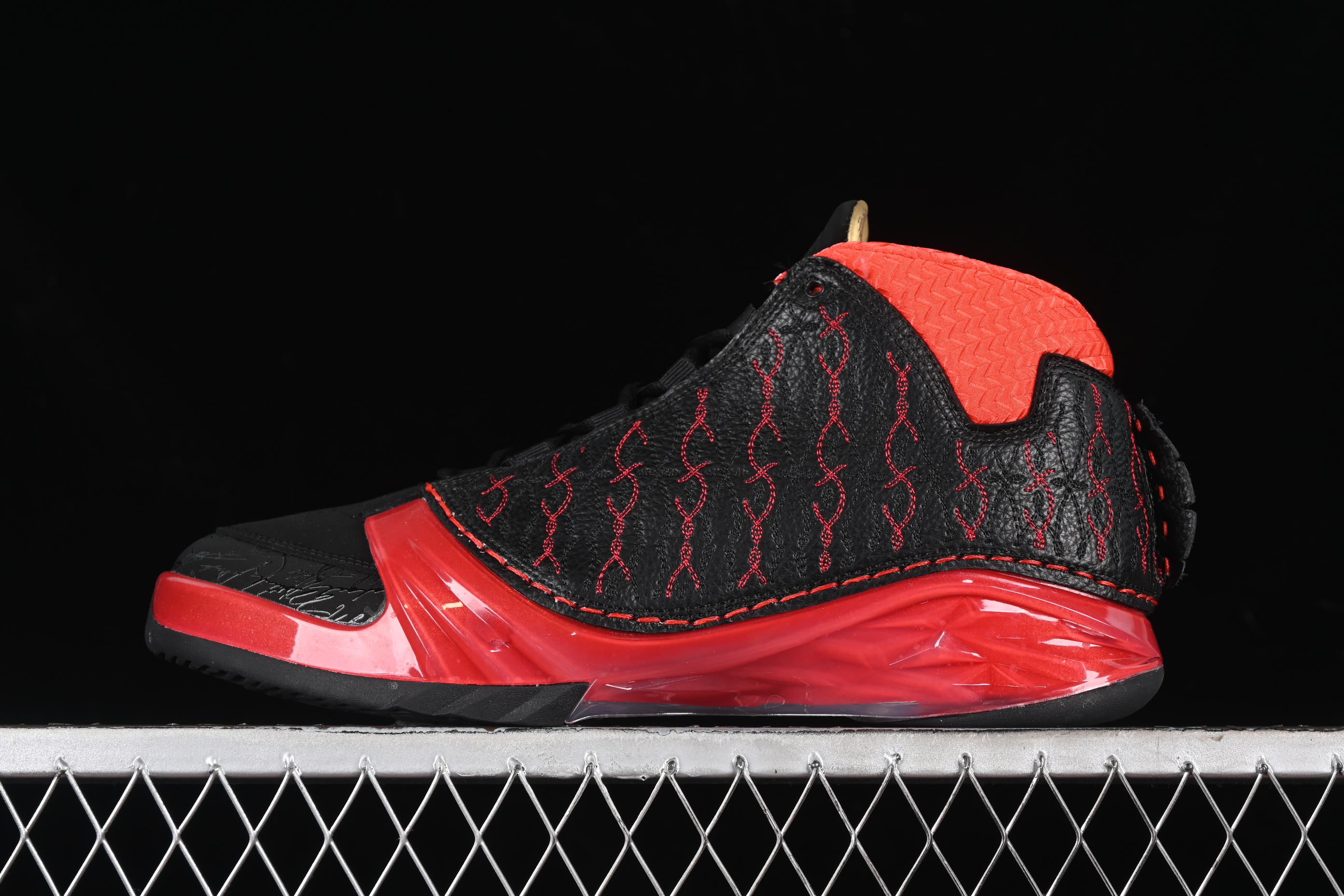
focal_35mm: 75
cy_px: 448
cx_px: 672
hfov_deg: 27.0
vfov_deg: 18.2
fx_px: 2800
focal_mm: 50
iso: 160
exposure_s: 1/60
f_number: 6.3
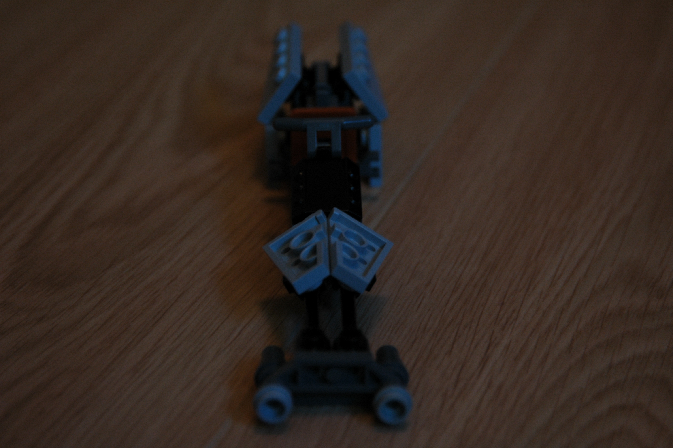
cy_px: 224
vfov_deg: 12.2
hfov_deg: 18.2
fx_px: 2101
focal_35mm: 112
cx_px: 336
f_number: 5.6
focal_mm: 75
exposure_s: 1/13
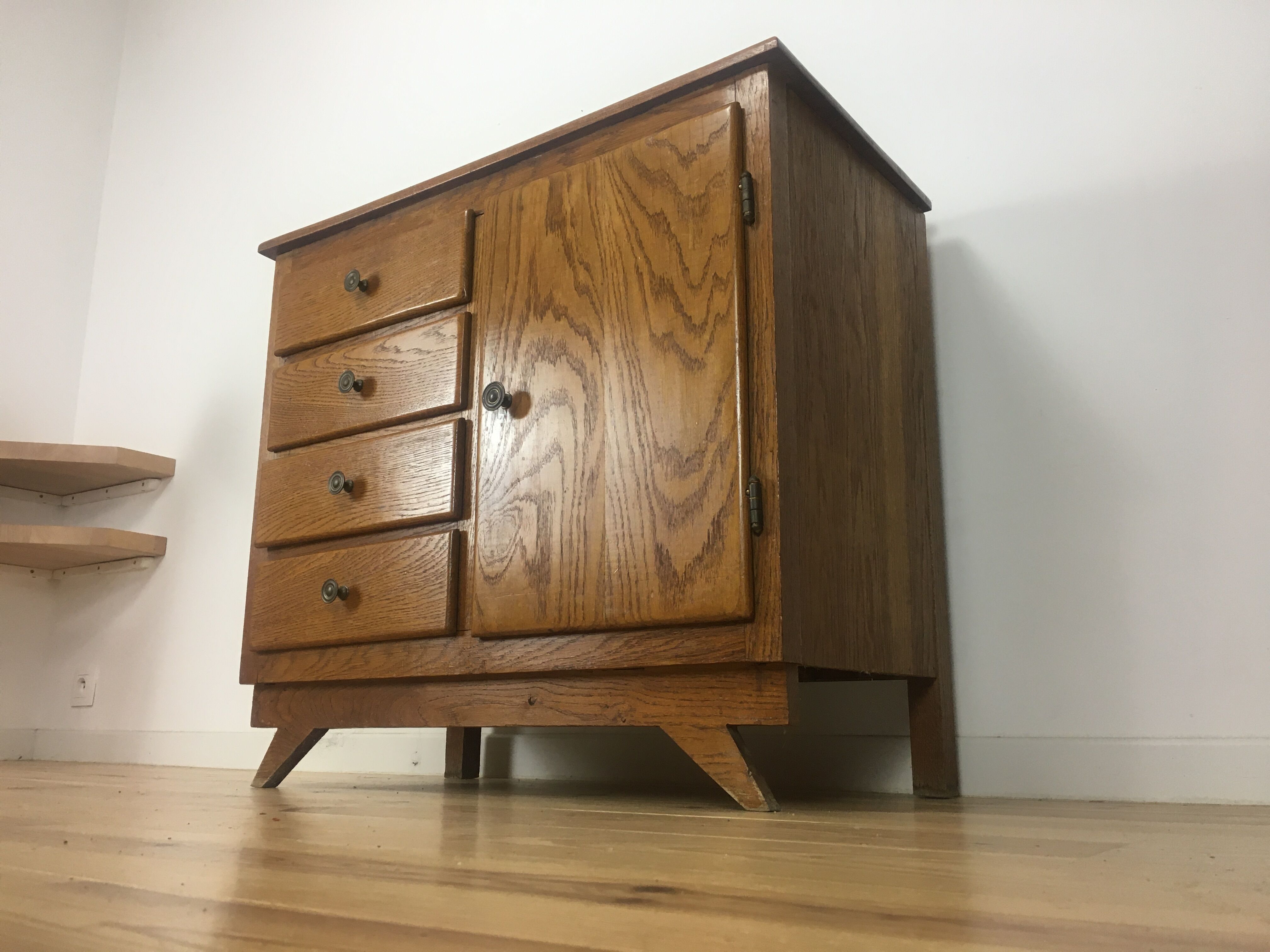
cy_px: 476
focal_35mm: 29
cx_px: 635
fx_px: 1064
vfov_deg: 48.2
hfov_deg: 61.7
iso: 50
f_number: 2.2
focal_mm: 4.15
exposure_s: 1/33
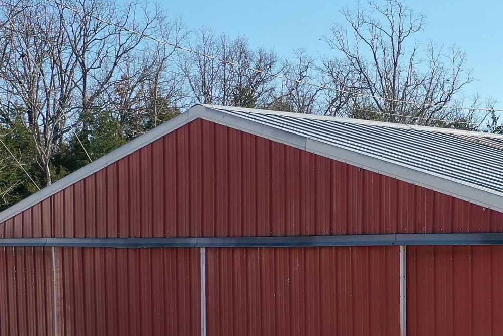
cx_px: 502
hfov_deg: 22.7
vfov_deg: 15.6
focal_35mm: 86
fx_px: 1202
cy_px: 340
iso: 100
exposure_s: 1/50
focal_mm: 10.26
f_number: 3.2
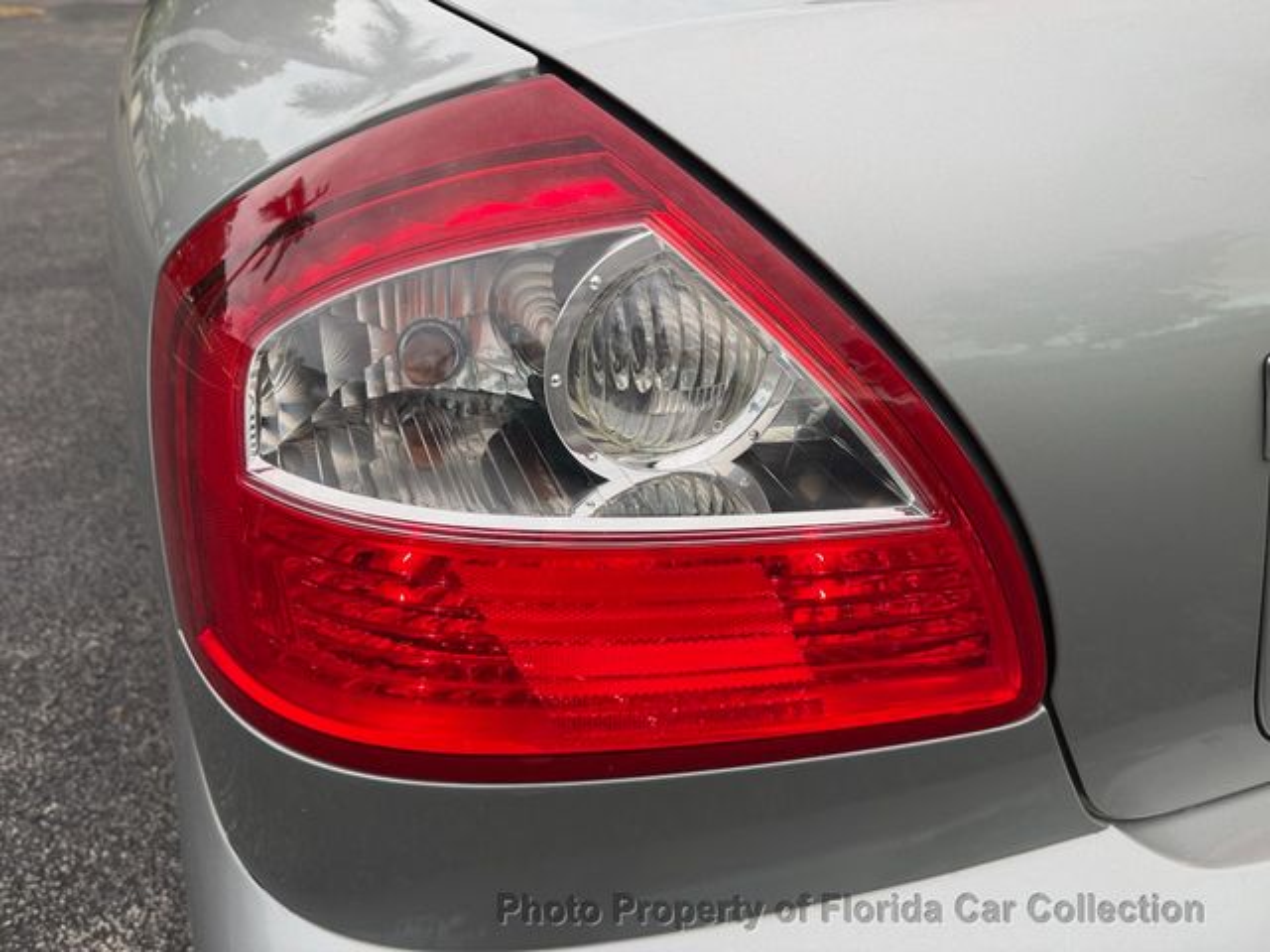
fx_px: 881
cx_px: 635
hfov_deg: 71.6
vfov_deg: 56.8
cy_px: 476
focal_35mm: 24
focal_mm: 6.76
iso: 64
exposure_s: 1/259
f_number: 1.78
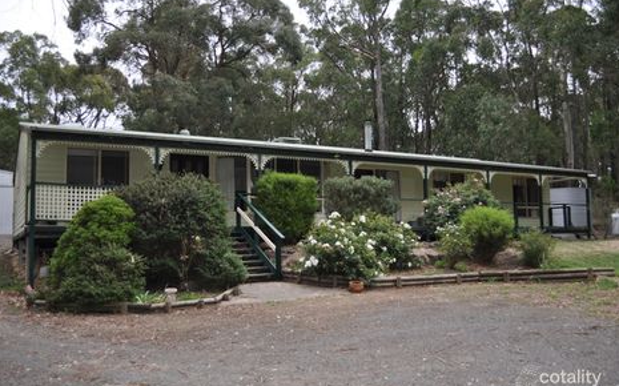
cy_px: 196
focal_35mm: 34
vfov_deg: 37.2
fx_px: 573
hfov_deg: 56.7
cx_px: 310
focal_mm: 22
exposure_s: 1/80
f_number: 3.8
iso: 200
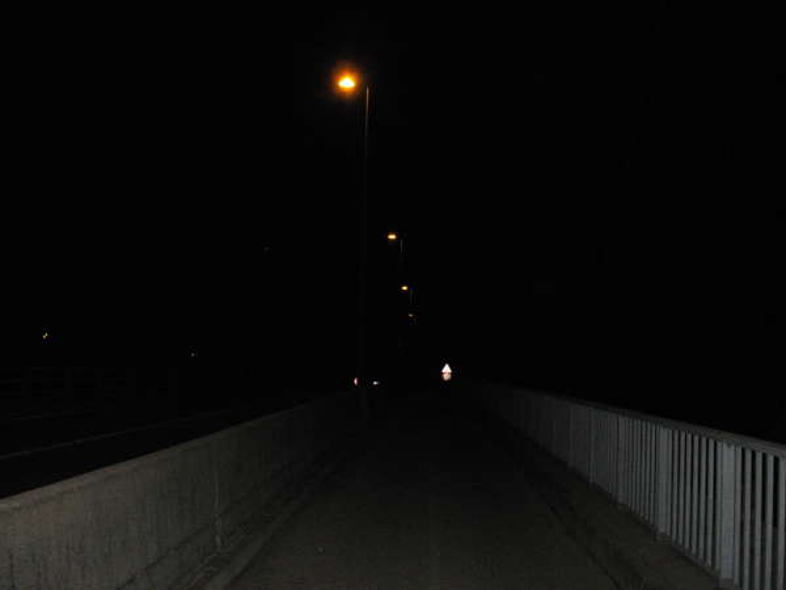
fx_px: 863
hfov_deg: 49.0
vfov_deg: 37.7
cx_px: 393
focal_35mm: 38
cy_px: 295
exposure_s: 1/161
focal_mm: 6.3
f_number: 2.9
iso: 400
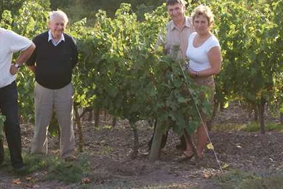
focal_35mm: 116
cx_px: 37
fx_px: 913
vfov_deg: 11.8
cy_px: 79
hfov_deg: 17.4
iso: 125
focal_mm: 40
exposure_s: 1/80
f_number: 5.6
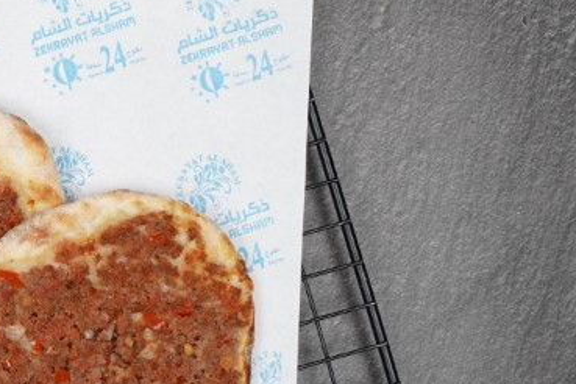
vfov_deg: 11.1
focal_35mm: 123
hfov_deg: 15.7
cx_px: -201
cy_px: 151
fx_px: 1968
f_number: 11
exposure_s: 1/100
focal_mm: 42
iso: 200
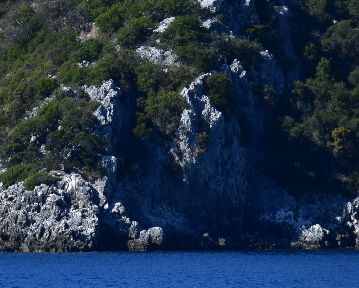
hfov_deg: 2.3
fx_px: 8793
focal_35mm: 827
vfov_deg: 1.9
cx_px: -154
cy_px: -20
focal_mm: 185
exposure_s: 1/1000
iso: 200
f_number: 8
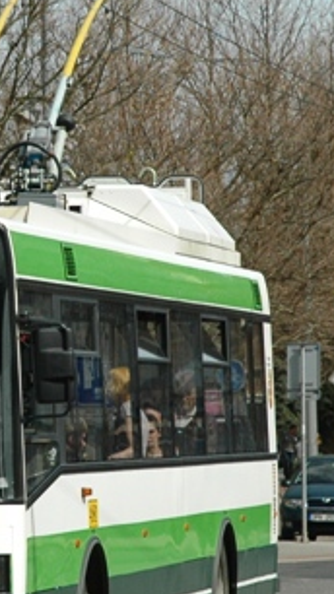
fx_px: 4978
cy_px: 233
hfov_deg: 3.8
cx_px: -40
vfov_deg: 6.8
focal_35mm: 316
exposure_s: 1/1250
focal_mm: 62
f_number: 5.6
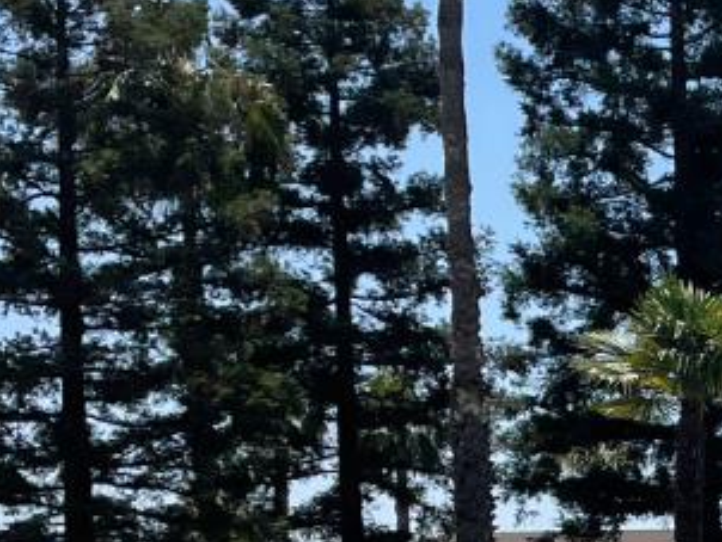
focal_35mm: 129
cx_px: 1236
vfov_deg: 11.1
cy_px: 789
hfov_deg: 13.8
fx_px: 2693
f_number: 1.6
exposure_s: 1/4000
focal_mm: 4.2
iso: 32
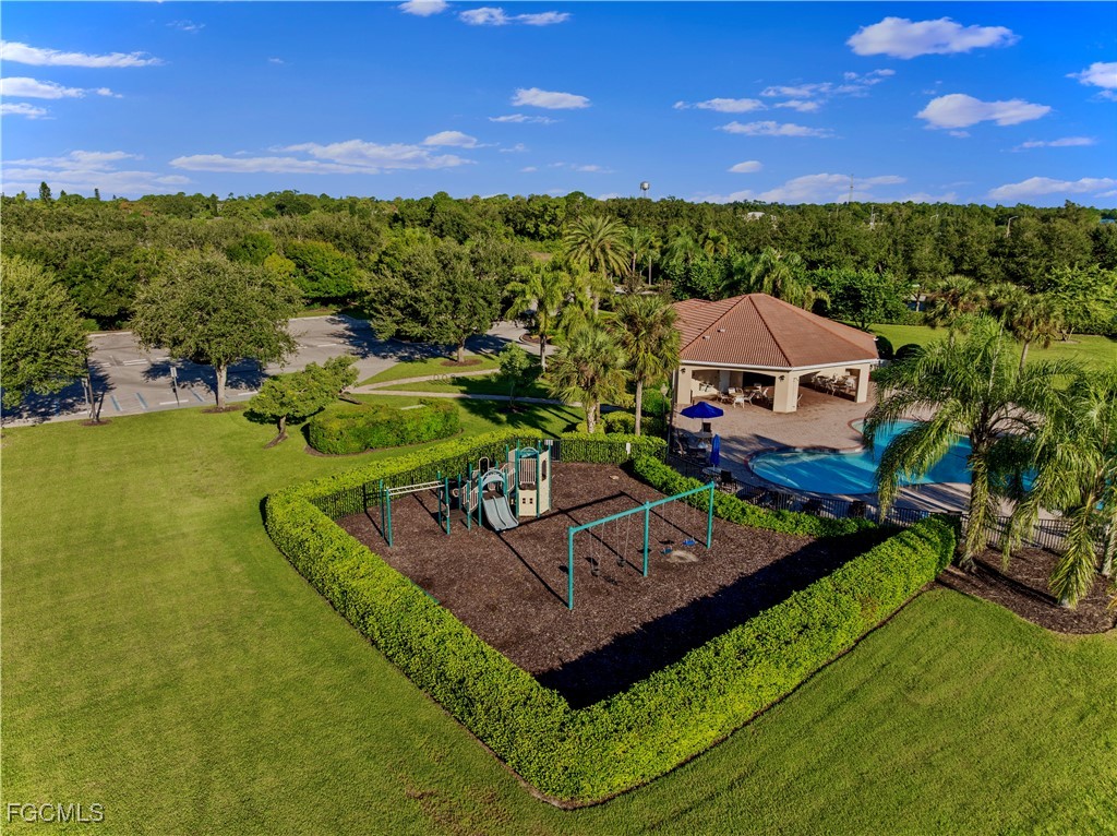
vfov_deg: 56.7
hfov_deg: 71.6
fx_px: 774
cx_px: 558
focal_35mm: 24
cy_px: 418
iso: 100
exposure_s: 1/1000
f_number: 2.8
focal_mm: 12.29
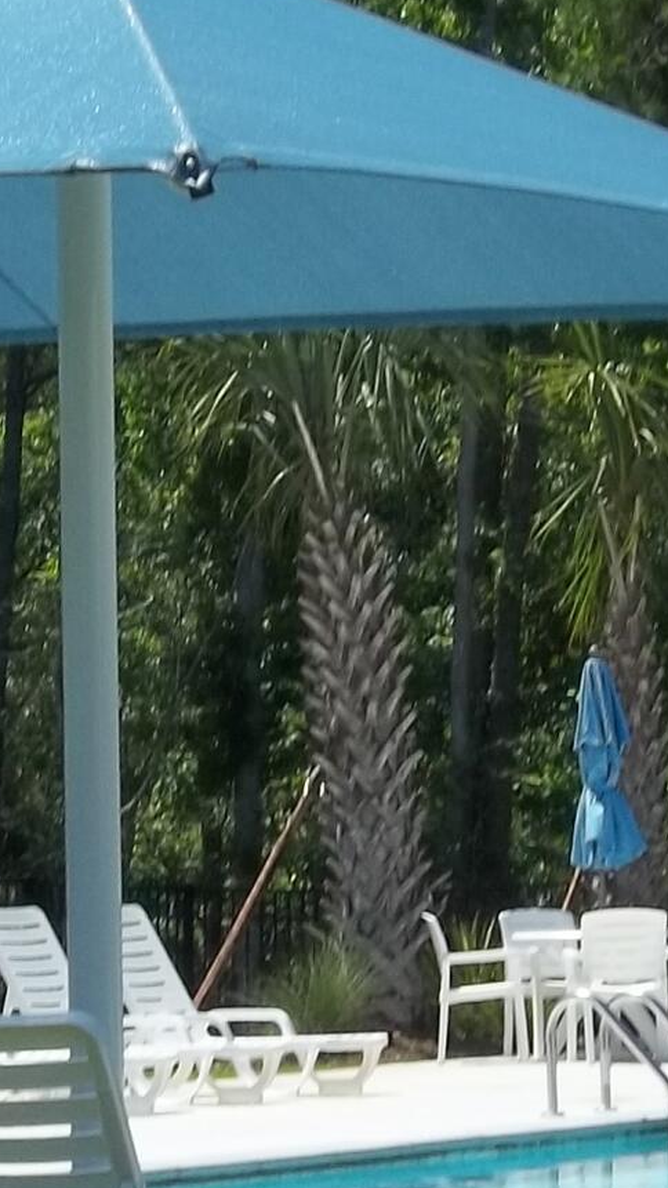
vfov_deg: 11.6
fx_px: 5860
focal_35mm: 186
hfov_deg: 6.5
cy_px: 806
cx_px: 61
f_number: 11.1
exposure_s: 1/125
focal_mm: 8.8
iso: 64
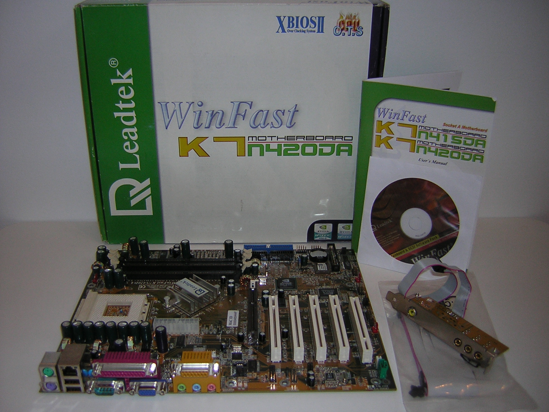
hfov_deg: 51.4
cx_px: 274
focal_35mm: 36
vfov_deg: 39.7
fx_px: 571
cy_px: 206
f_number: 2.6
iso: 50
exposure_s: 1/60.1
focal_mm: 4.7
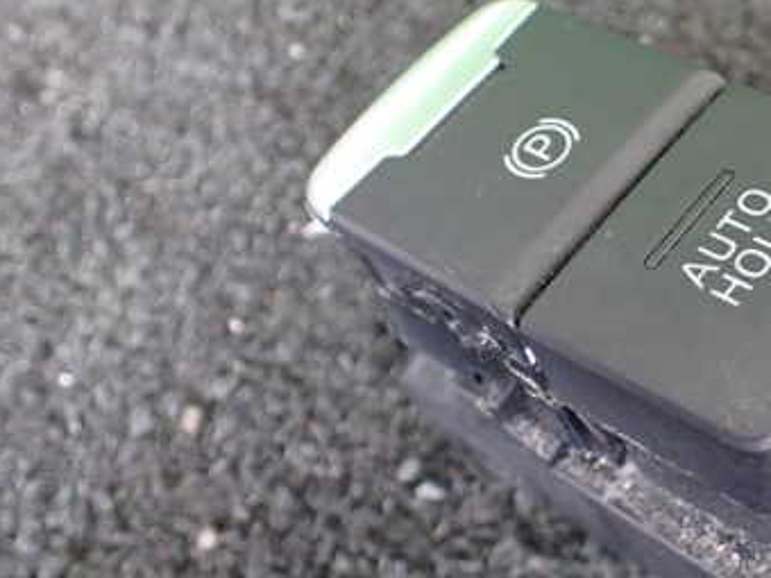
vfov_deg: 27.5
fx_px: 1180
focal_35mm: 53
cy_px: 308
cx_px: 671
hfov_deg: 34.5
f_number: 2.3
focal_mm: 5.4
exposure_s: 1/40
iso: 800
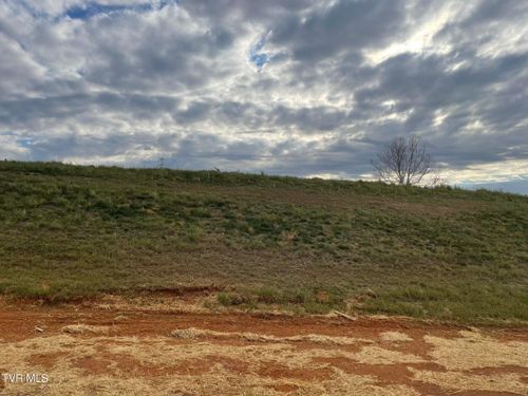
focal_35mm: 26
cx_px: 264
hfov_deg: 67.3
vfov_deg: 53.1
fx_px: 397
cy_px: 198
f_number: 1.6
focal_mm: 4.2
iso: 32
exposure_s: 1/5051
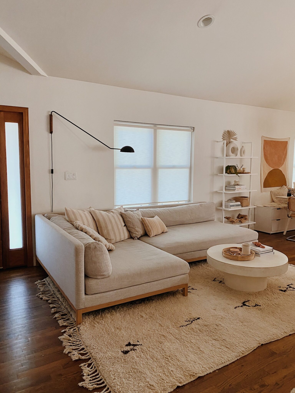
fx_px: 295
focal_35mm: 26
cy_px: 196
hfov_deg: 53.1
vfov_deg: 67.3
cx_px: 148
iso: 320
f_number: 1.8
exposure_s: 1/60
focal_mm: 4.25
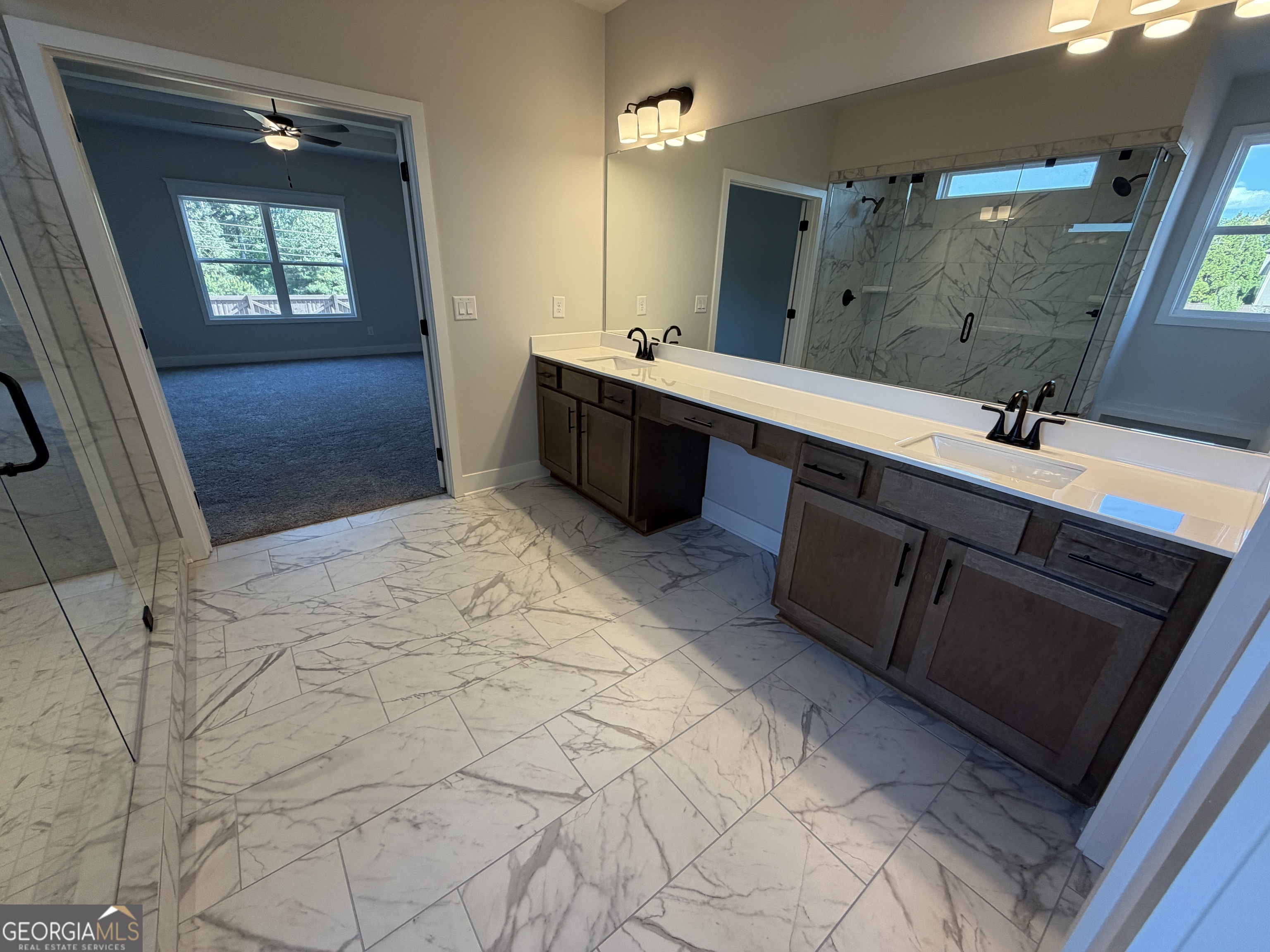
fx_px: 514
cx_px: 635
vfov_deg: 85.7
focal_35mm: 14
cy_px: 476
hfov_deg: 102.1
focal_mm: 2.22
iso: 160
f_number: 2.2
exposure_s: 1/120
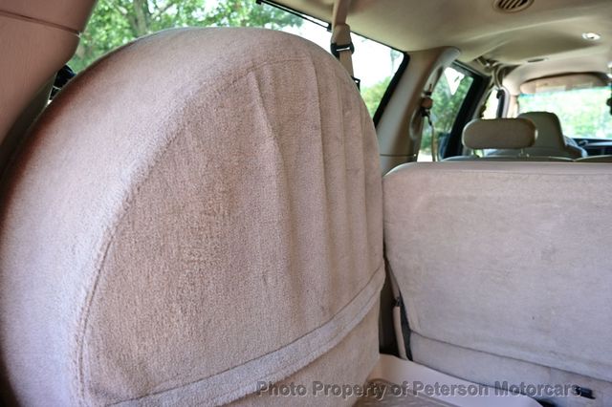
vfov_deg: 53.1
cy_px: 204
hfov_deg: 73.8
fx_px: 408
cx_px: 306
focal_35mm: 24
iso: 100
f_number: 3.5
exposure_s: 1/25
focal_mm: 16
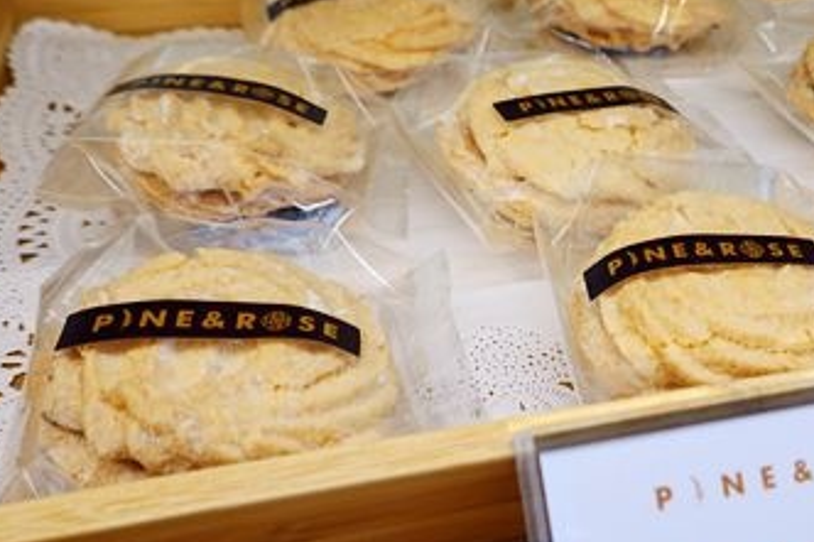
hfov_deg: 40.3
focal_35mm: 47
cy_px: 249
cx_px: 642
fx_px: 1062
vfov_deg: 28.6
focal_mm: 9
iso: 125
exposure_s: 1/80
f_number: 2.8
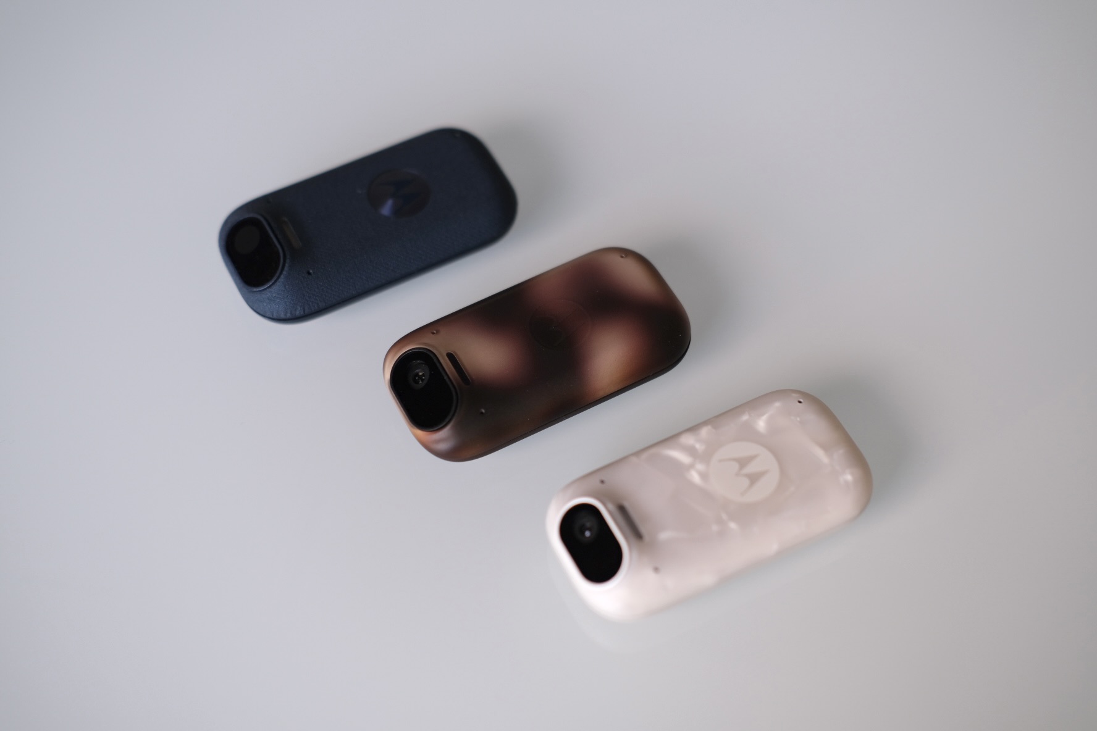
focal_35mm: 53
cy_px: 366
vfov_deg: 25.5
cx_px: 548
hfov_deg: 37.5
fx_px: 1615
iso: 160
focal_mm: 35
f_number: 2.2
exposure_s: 1/90
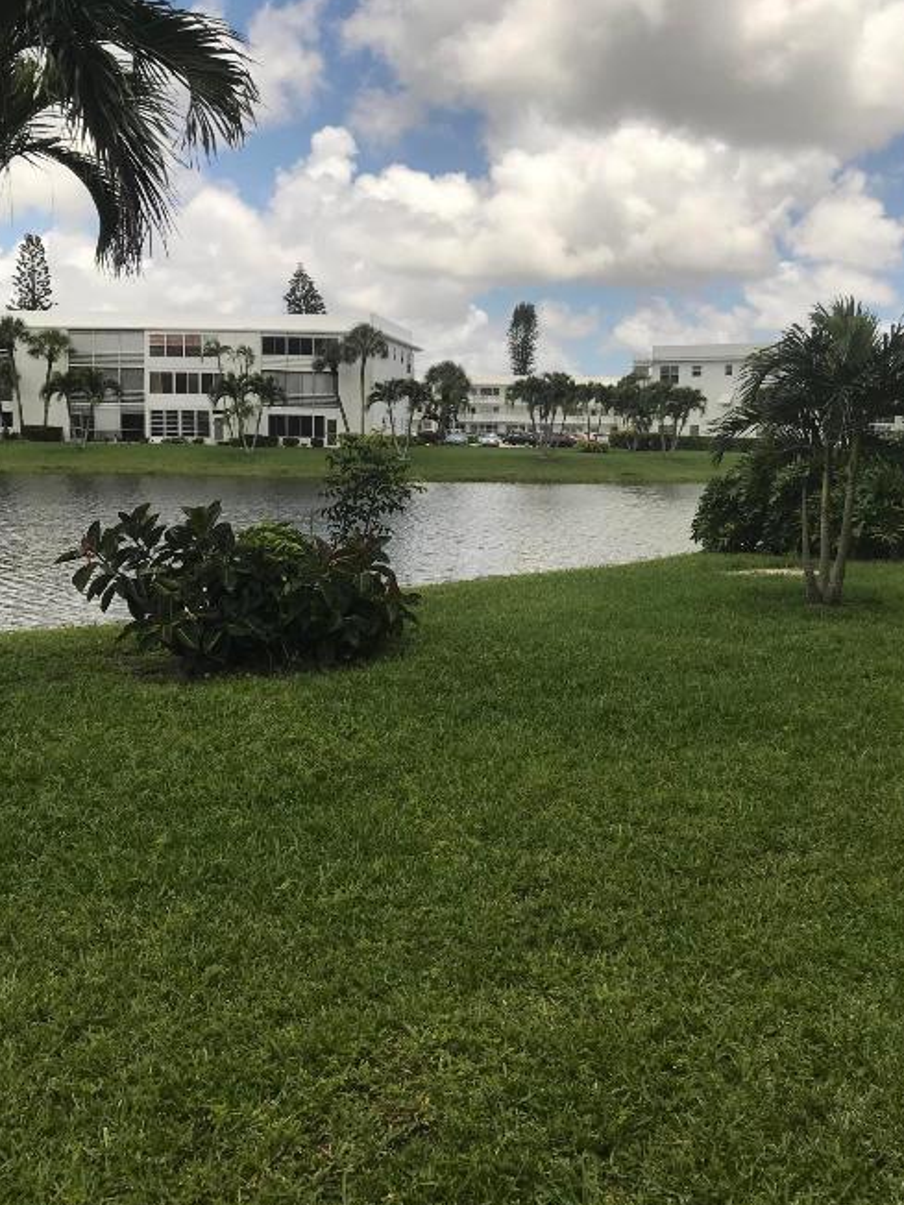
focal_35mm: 33
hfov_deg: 42.8
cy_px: 553
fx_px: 1149
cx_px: 518
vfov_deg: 55.3
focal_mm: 3.99
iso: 20
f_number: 1.8
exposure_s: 1/3300
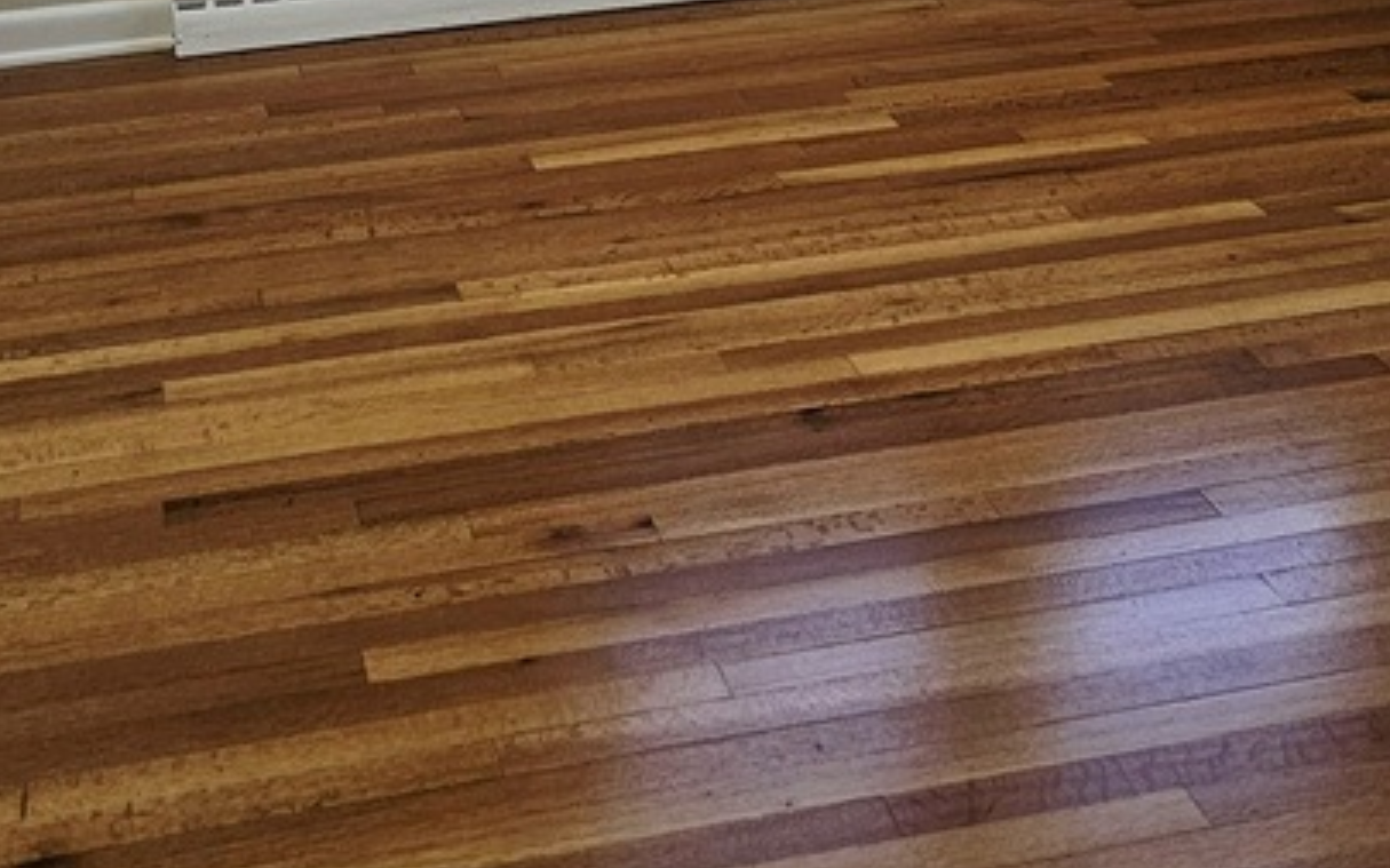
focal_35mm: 65
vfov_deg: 18.0
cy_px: -398
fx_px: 2462
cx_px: 697
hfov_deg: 31.5
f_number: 1.7
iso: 64
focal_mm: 6.3
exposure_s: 1/120
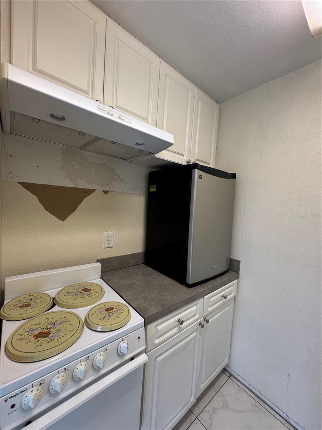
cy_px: 215
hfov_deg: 85.7
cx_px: 161
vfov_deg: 102.1
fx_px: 174
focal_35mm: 14
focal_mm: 2.22
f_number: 2.2
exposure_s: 1/60
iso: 64
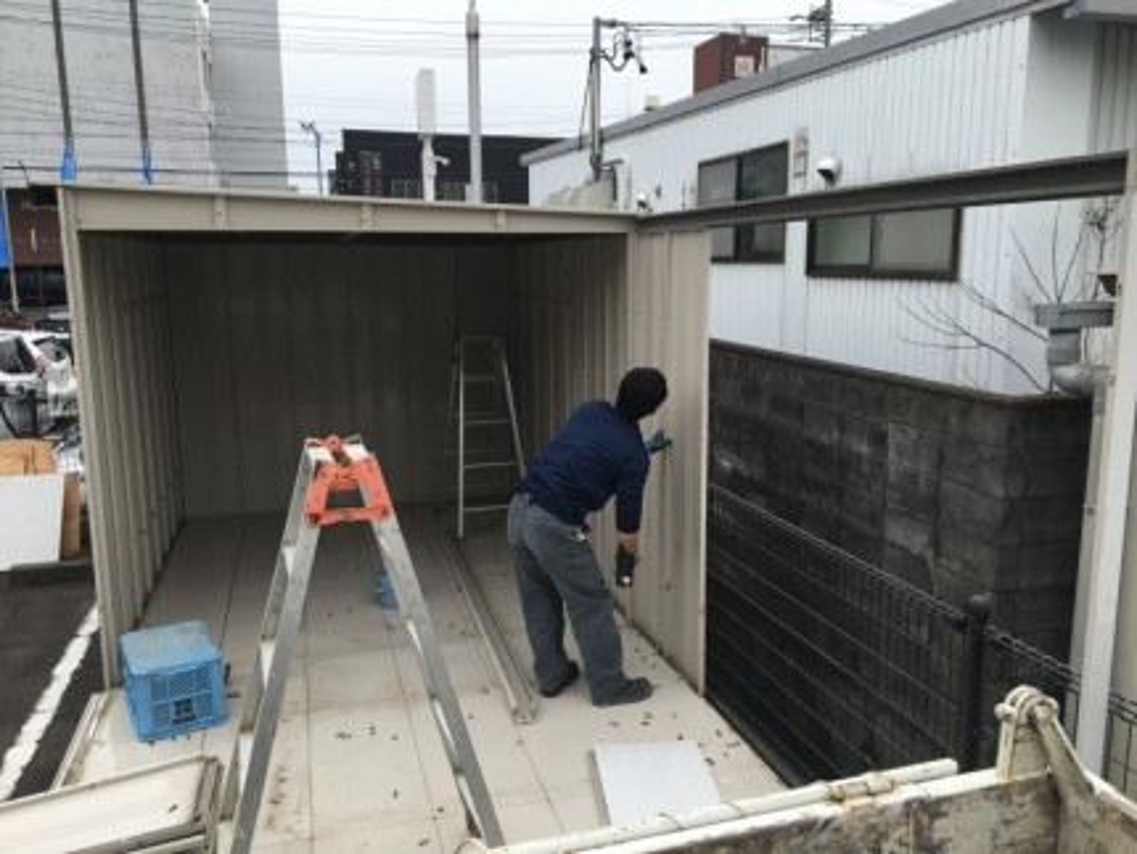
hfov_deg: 61.6
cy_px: 427
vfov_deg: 48.3
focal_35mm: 29
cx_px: 568
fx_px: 953
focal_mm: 4.15
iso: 25
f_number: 2.2
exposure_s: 1/836
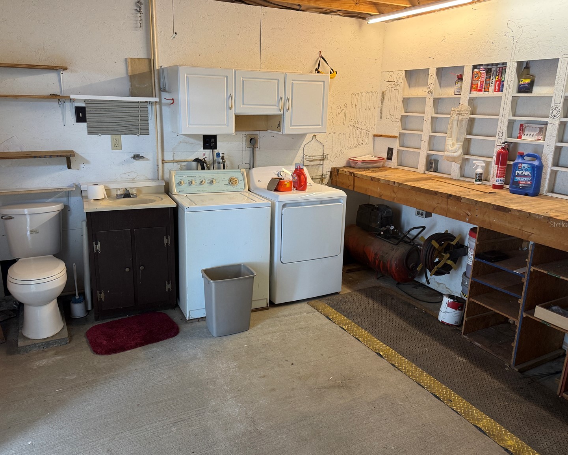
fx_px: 437
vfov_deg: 54.9
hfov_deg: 66.0
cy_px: 224
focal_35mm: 26
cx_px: 271
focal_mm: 6.76
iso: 160
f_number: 1.78
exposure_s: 1/60
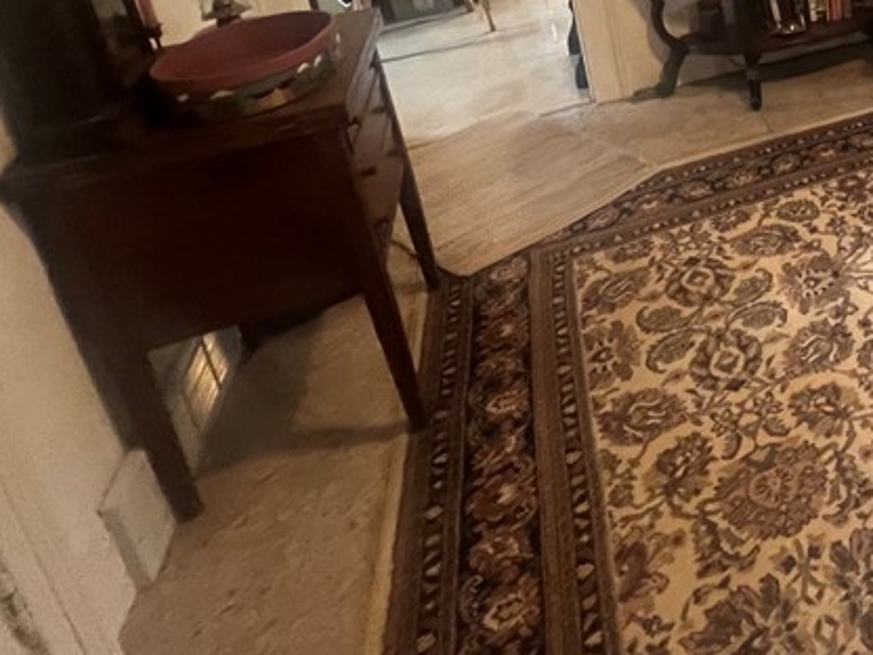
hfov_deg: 44.3
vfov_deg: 37.5
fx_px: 807
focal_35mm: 32
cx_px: 946
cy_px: -52
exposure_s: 1/60
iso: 640
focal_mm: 1.57
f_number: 1.8
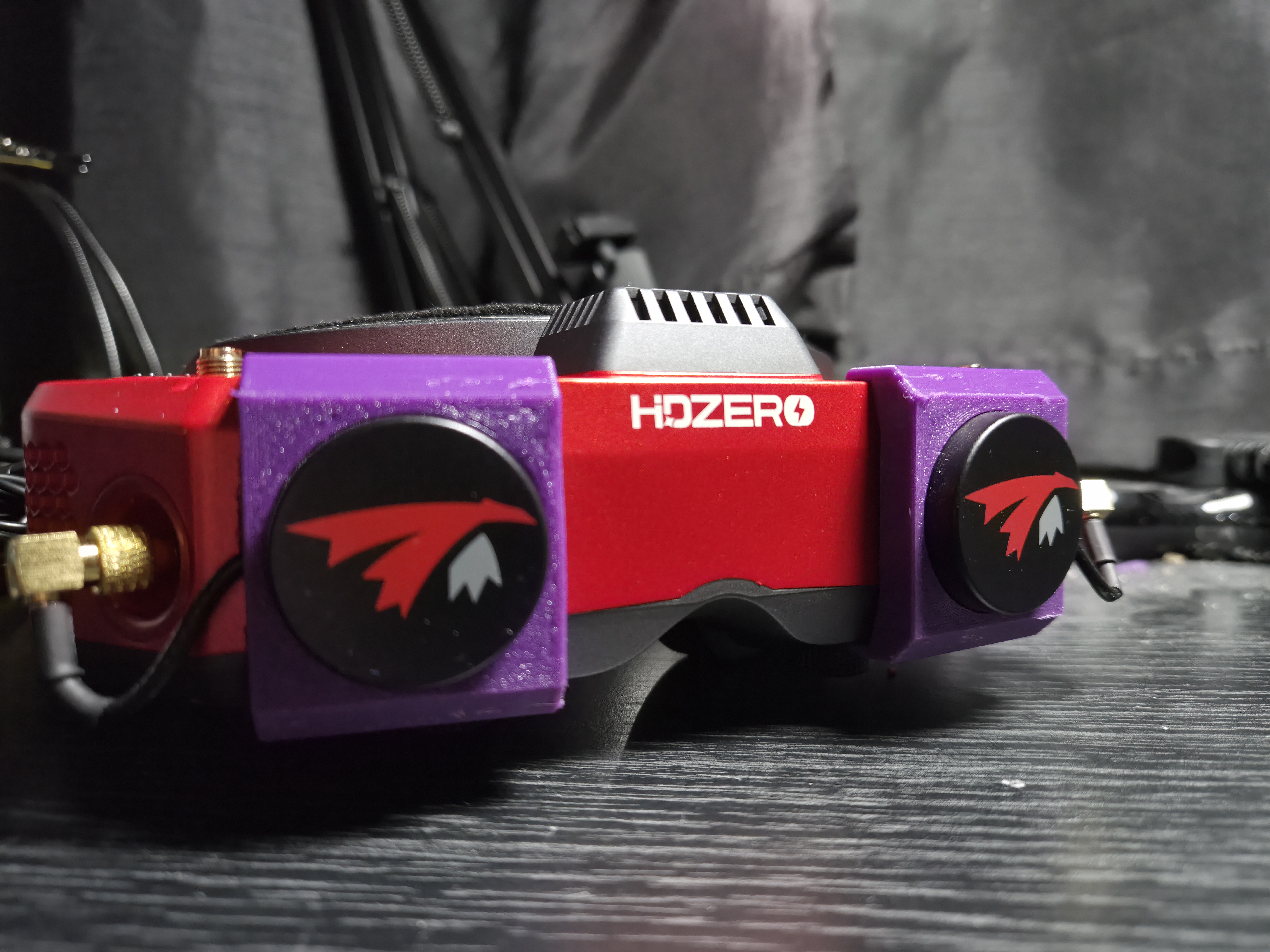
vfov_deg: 58.9
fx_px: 844
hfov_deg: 73.9
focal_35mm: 23
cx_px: 635
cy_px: 476
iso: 250
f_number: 1.8
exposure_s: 1/50
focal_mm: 5.4
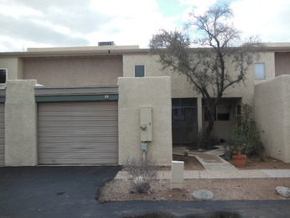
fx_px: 285
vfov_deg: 41.8
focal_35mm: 34
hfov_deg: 53.9
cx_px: 145
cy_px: 109
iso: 125
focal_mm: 6
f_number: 3.9
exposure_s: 1/400
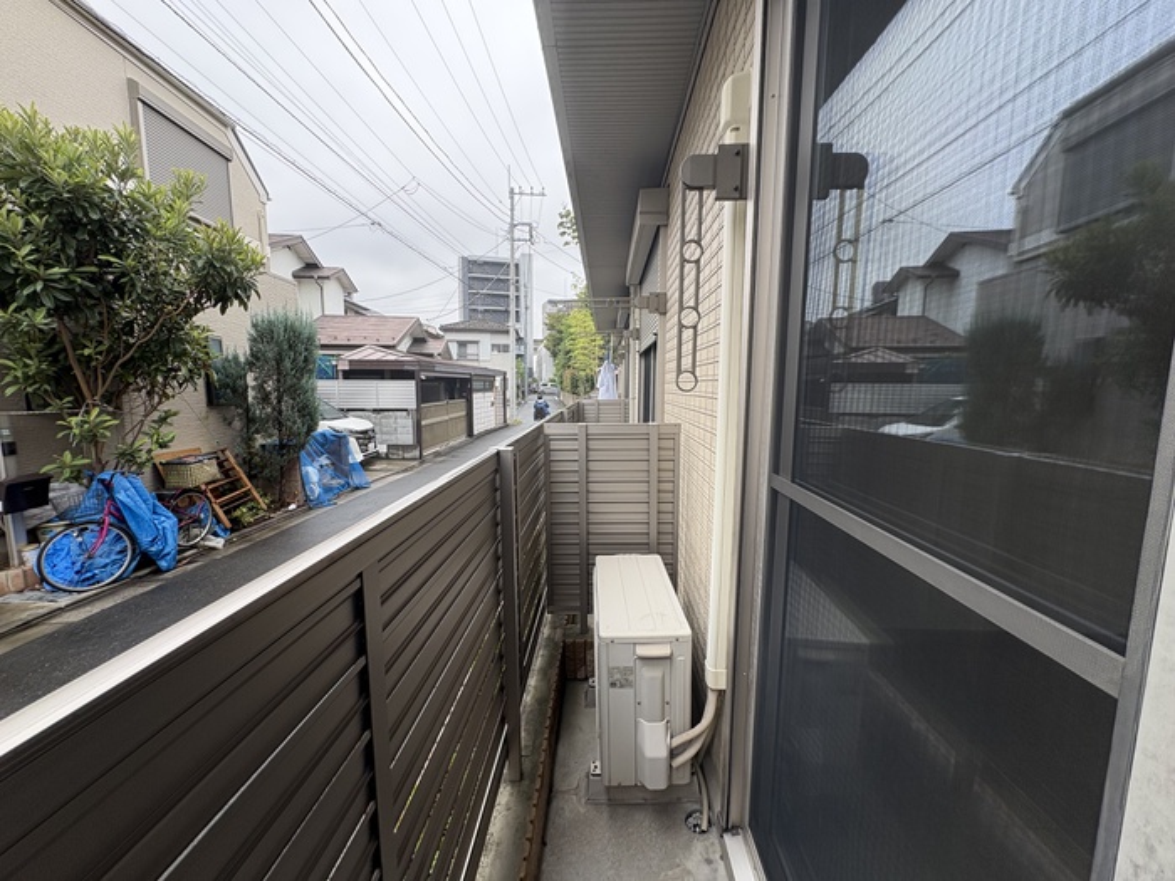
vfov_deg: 85.7
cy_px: 440
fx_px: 475
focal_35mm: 14
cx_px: 588
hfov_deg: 102.1
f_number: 2.2
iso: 64
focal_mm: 2.22
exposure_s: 1/210
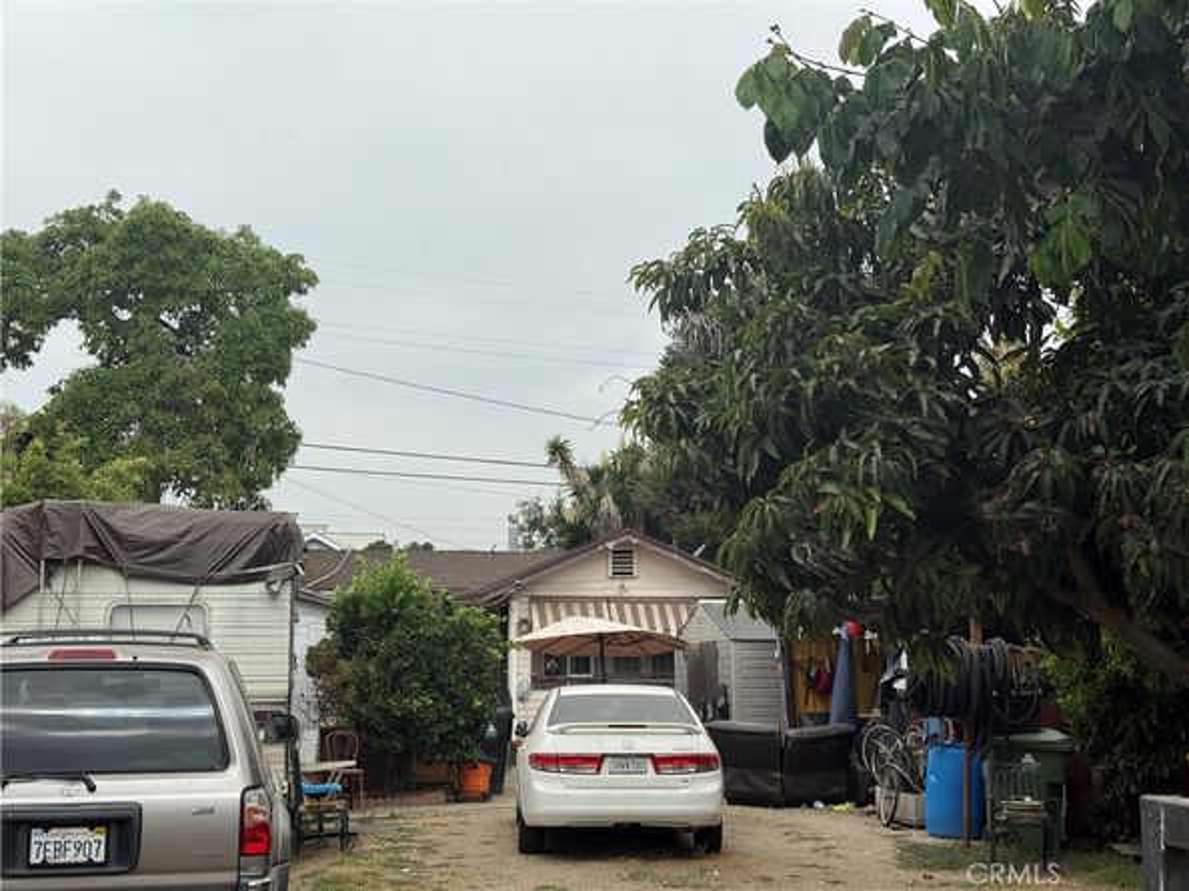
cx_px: 594
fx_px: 1648
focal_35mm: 48
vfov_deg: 30.2
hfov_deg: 39.7
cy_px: 446
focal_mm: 6.76
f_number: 1.78
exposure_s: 1/4329
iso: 64
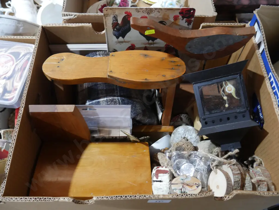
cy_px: 105
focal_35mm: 32
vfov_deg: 44.2
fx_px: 258
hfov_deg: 56.8
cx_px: 140
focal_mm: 16
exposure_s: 1/60
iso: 1250
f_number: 3.6
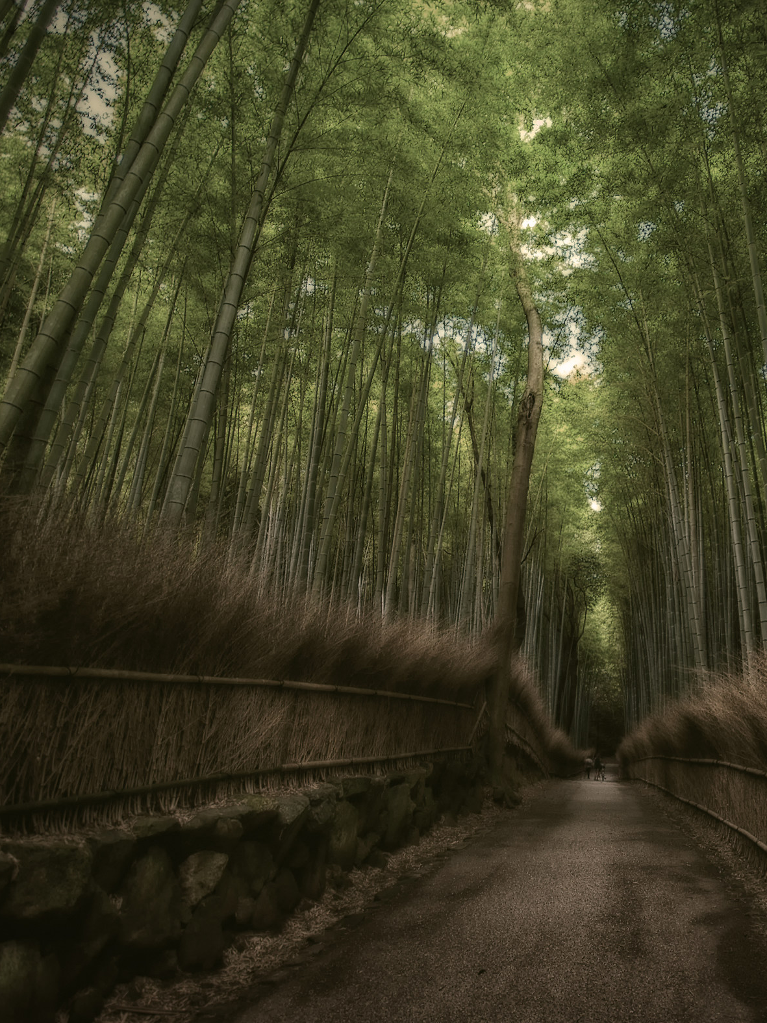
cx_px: 590
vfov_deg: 76.4
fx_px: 650
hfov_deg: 57.4
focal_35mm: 22
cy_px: 505
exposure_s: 1/1.67
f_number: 4
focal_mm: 10
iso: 100
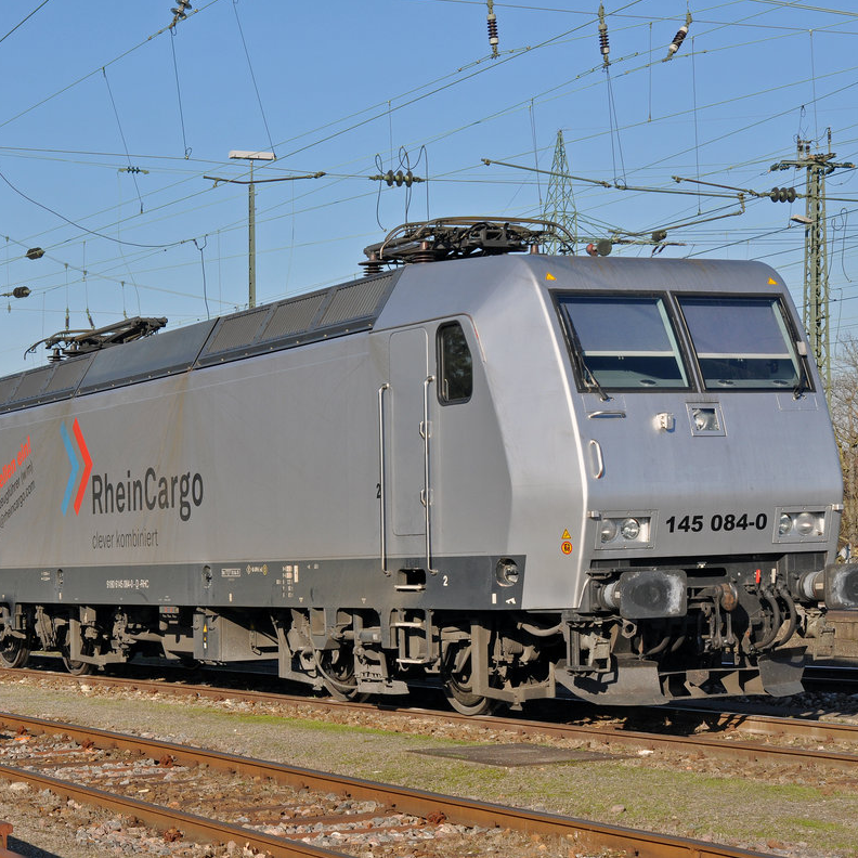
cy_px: 428
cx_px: 392
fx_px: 2271
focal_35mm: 81
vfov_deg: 21.4
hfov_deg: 21.4
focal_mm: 42
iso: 250
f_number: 10
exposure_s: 1/400
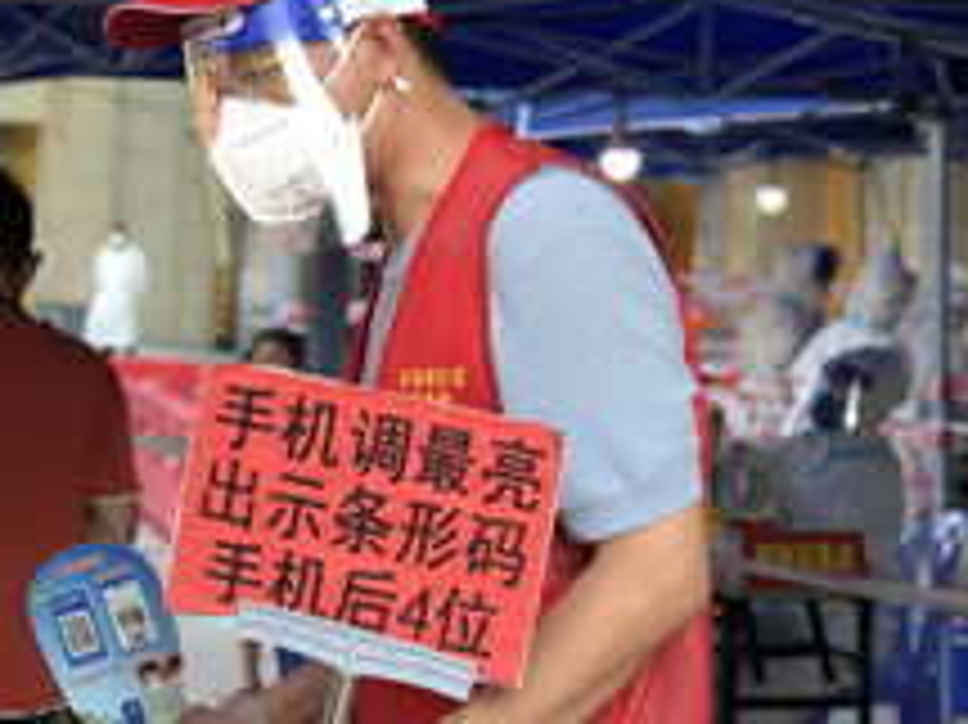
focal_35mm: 121
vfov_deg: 12.2
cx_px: 225
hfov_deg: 16.2
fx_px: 3382
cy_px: 416
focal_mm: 6
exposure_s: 1/100
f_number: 2.4
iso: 20
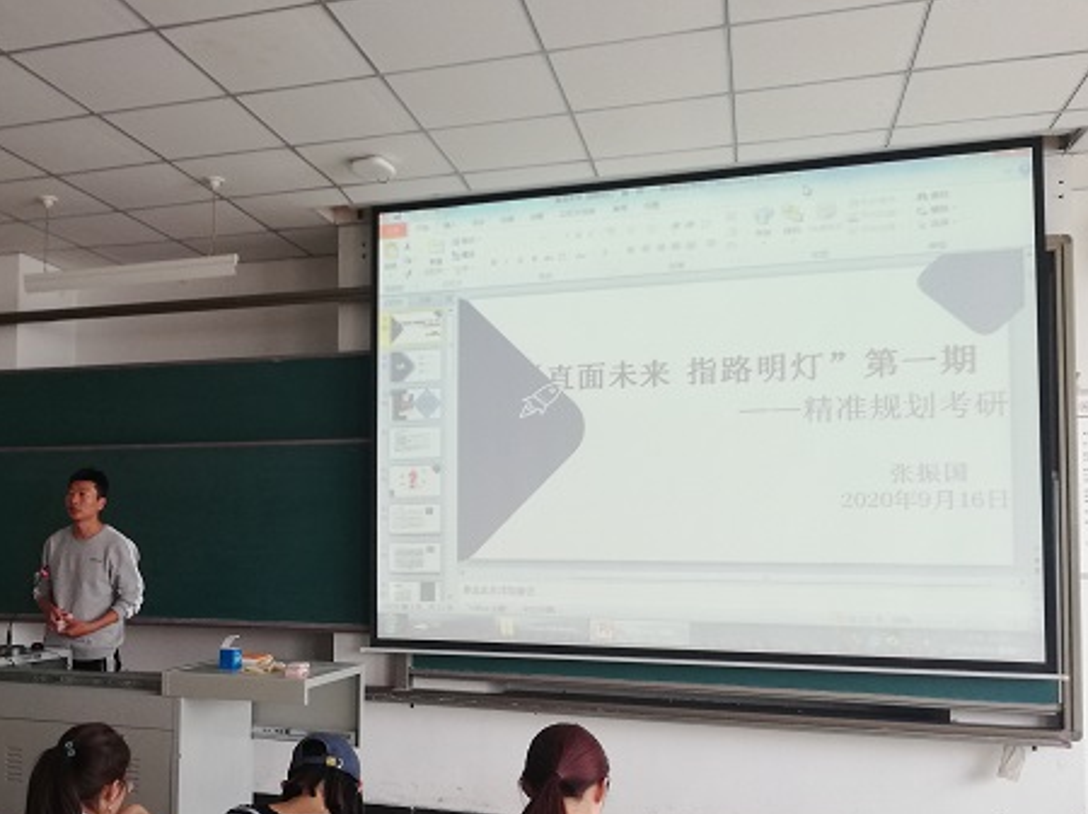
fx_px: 1162
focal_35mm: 37
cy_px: 495
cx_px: 334
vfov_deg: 38.4
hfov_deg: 49.0
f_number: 2.2
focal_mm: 3.81
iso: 160
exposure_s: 1/50
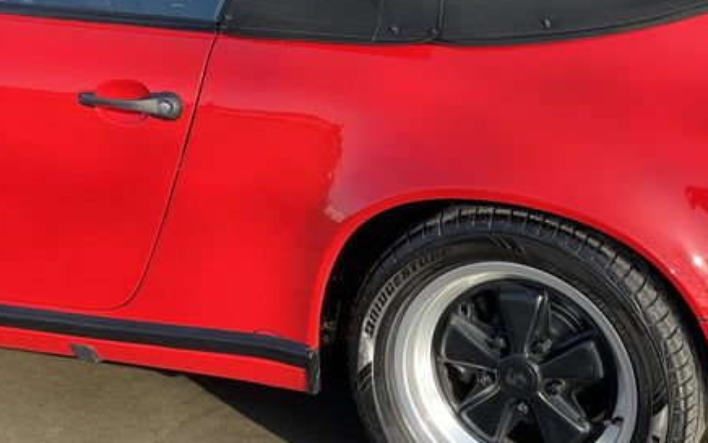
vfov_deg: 13.5
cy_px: 144
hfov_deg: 21.3
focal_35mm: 97
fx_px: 1873
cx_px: 513
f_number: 2
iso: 25
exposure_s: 1/326
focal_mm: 6
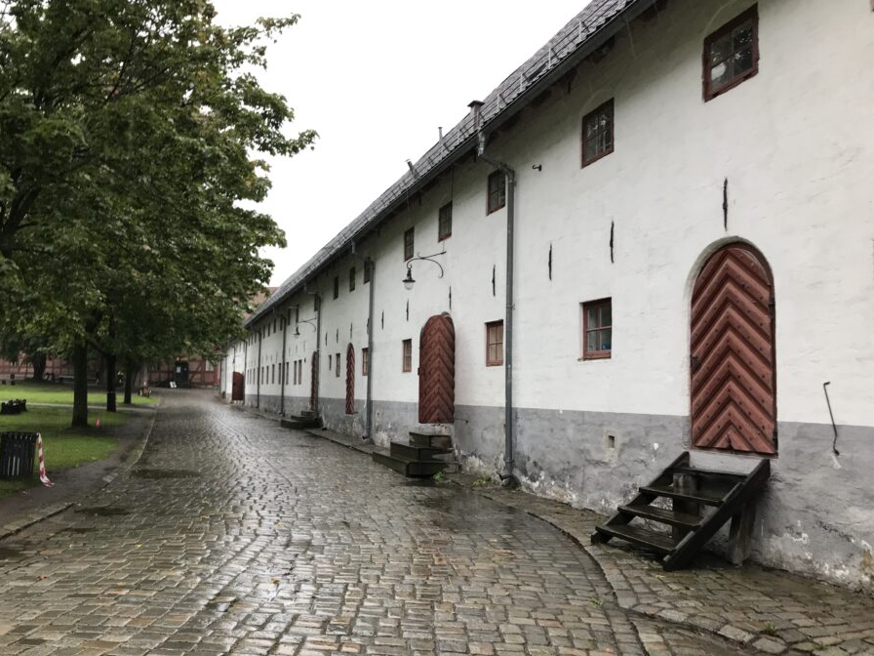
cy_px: 364
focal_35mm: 32
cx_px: 384
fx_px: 808
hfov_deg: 56.7
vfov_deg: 44.1
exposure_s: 1/100
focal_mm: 3.99
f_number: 1.8
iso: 40
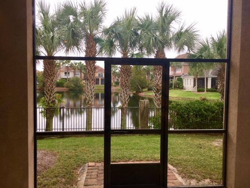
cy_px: 94
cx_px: 125
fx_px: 209
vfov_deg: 48.2
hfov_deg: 61.7
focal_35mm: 29
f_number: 2.2
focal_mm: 4.15
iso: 25
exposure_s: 1/60
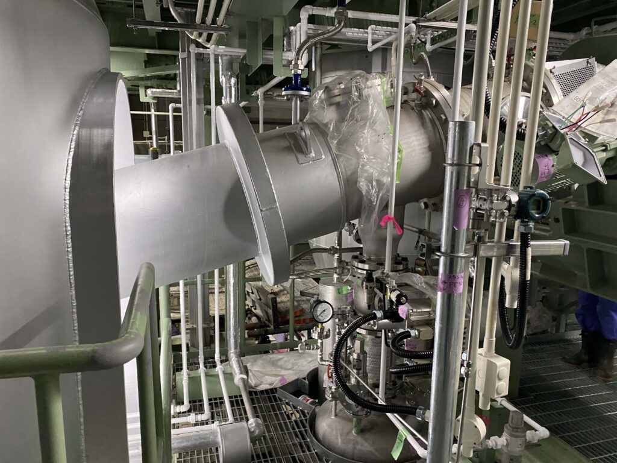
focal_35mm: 26
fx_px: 463
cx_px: 308
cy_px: 232
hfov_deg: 67.3
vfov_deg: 53.1
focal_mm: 4.25
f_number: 1.8
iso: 400
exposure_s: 1/50
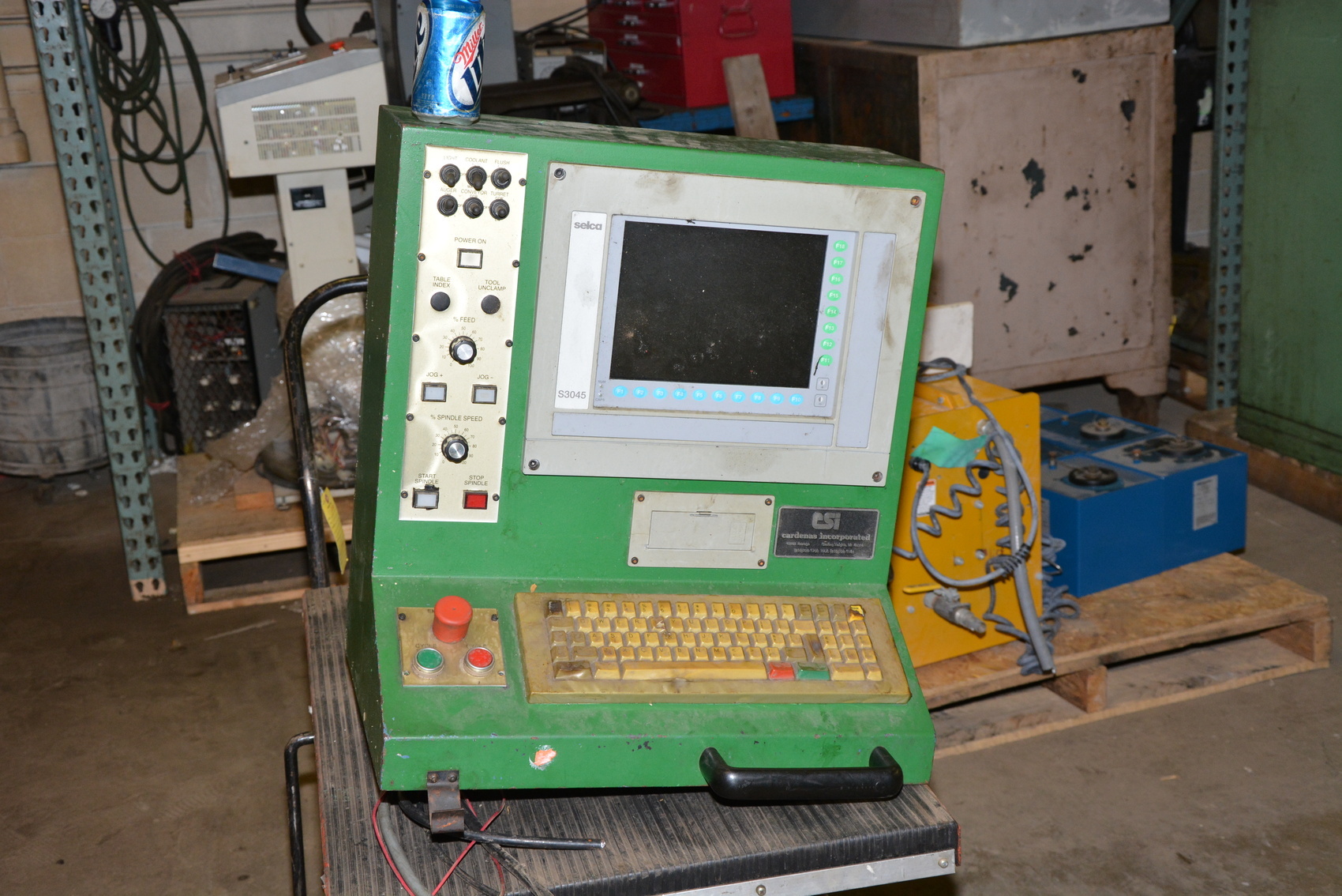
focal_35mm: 51
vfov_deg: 26.5
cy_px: 448
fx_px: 1901
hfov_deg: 38.9
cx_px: 671
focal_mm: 34
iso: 800
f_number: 7.1
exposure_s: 1/60
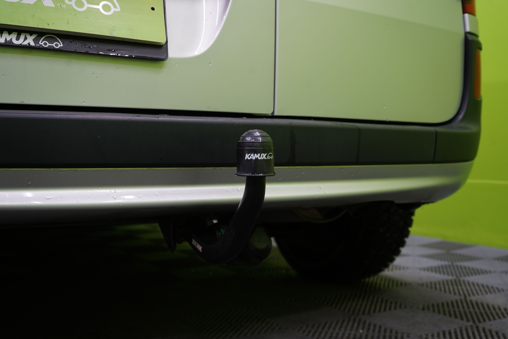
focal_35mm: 39
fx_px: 550
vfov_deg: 34.2
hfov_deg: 49.6
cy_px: 170
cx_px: 254
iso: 400
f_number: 5.6
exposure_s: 1/25
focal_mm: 39
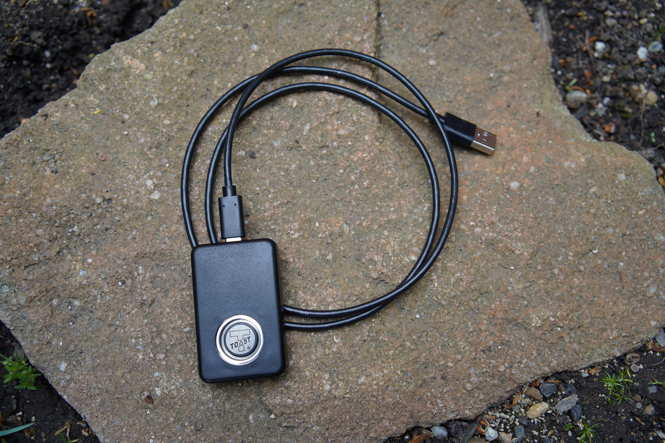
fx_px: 646
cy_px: 222
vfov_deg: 37.9
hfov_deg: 54.4
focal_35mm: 35
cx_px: 332
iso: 100
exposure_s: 1/80
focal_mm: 35
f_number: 4.5
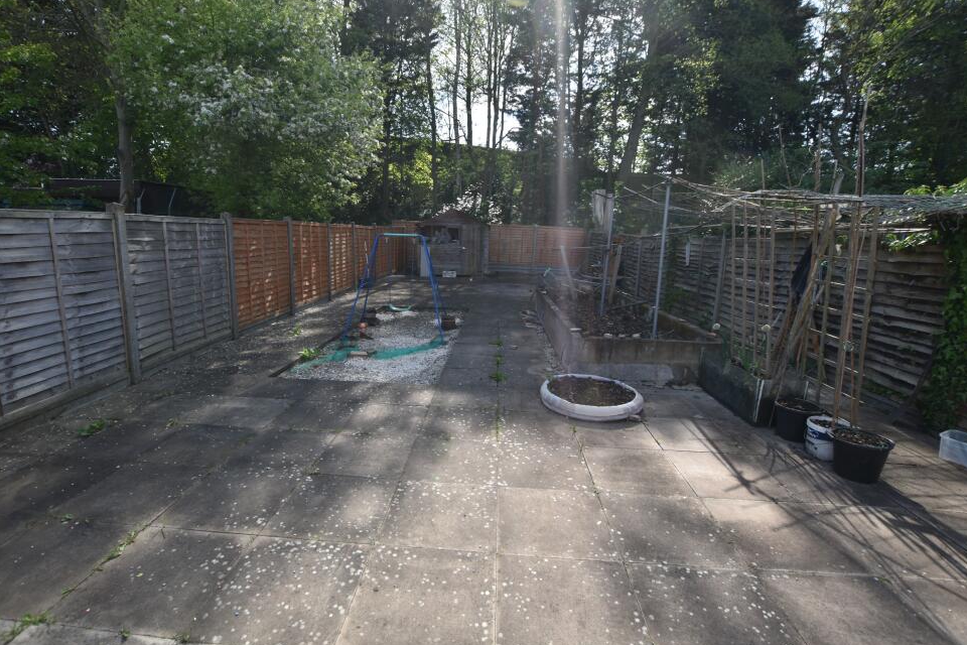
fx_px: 430
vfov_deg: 73.7
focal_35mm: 16
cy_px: 309
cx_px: 464
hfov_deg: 96.7
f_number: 6.3
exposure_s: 1/160
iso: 100
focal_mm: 10
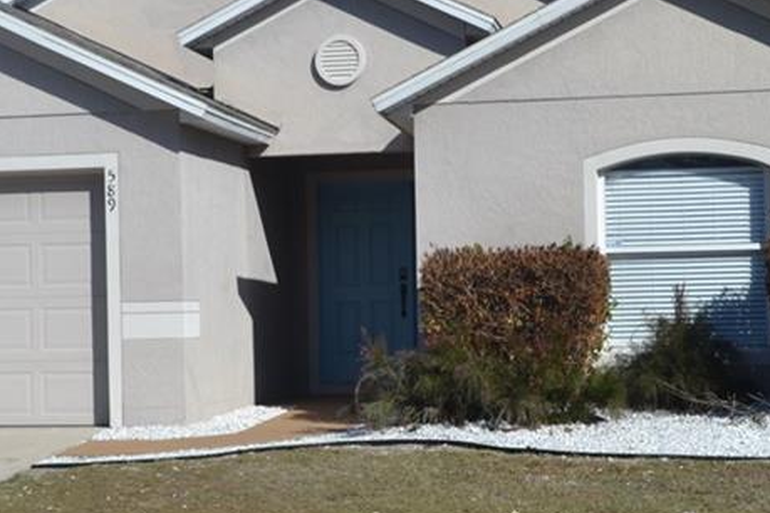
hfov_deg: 23.3
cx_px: 294
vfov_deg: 15.7
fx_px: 1861
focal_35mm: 87
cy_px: 303
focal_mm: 26
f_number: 9
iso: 100
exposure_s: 1/320
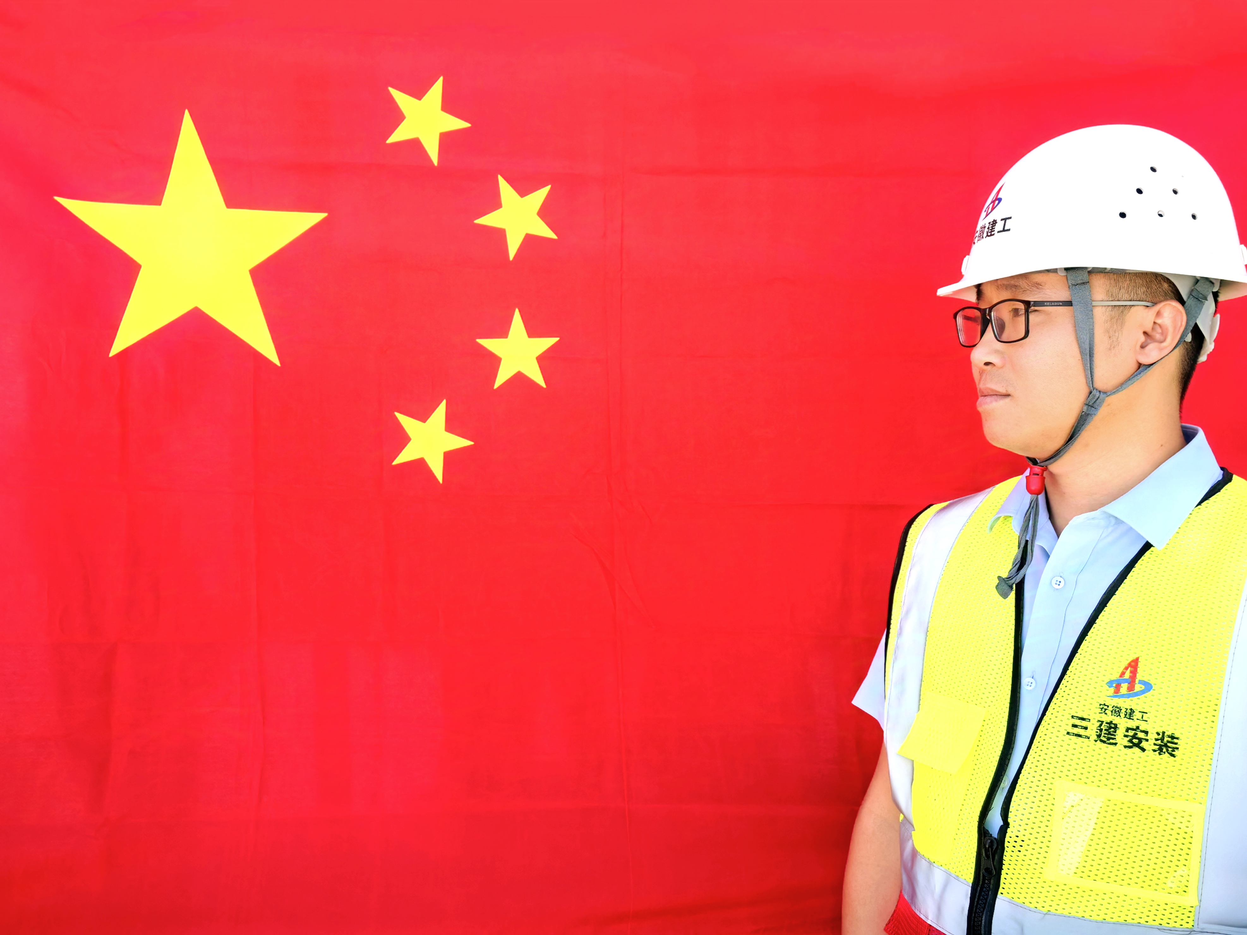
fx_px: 1297
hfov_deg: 51.4
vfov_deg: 39.7
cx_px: 624
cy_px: 468
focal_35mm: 36
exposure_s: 1/957
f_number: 2
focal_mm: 5.75
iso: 50
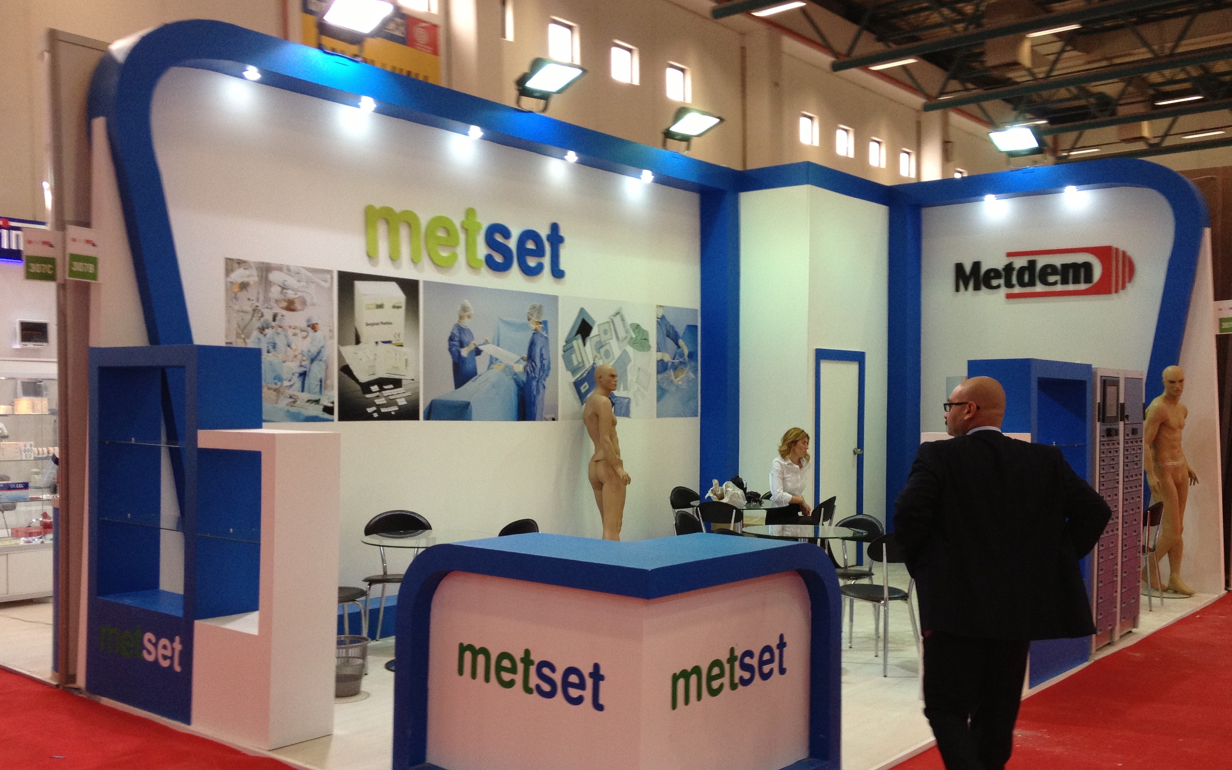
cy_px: 421
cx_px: 604
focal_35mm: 38
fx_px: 1276
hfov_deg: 51.5
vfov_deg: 33.6
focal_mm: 4.28
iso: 100
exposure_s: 1/120
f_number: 2.4
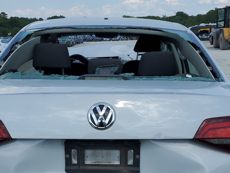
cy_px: 149
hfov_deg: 38.9
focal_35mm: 49
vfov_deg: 28.7
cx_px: 105
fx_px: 326
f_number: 1.5
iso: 50
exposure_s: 1/5000
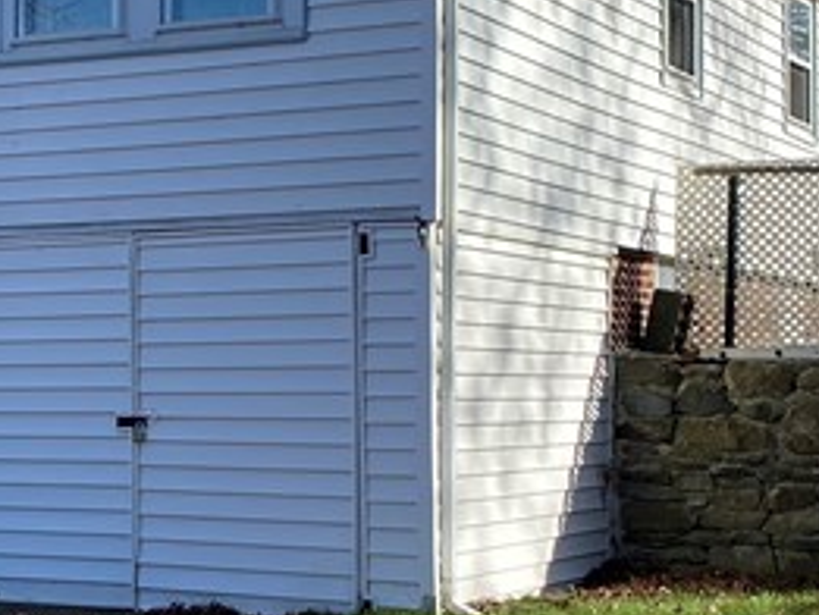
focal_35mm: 102
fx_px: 2414
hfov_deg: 18.2
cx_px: -169
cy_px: 355
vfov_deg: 14.5
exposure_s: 1/1779
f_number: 1.8
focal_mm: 4.25
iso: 32
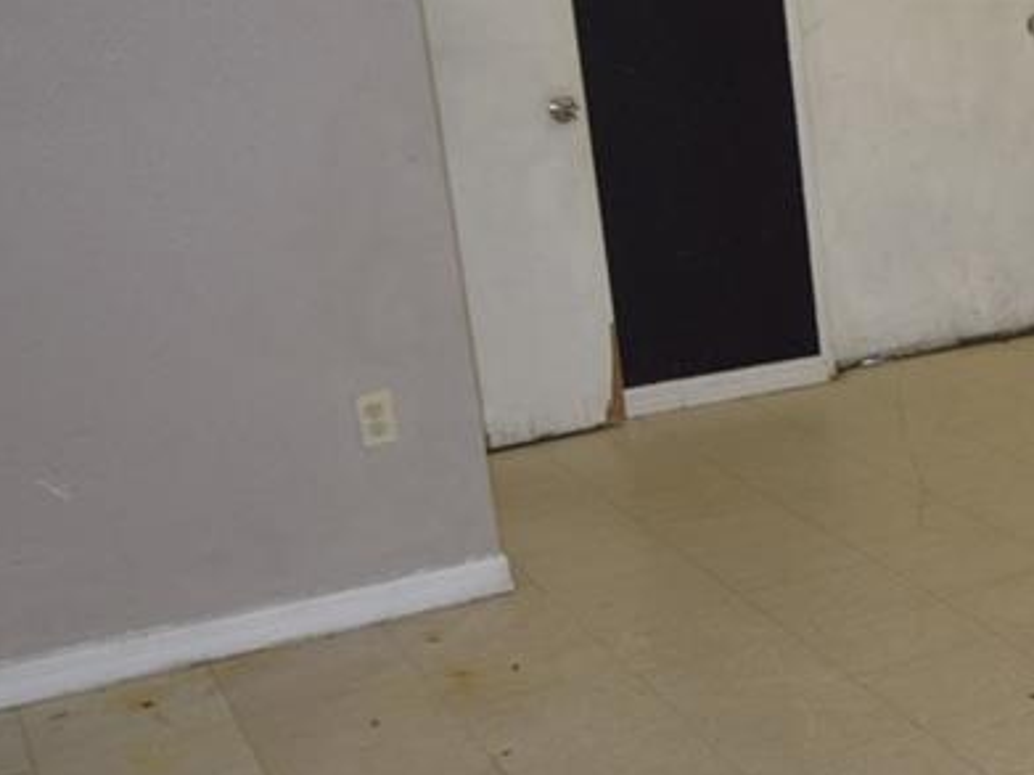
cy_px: 307
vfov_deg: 24.8
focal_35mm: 59
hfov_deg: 25.1
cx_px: 1544
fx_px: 1762
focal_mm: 10
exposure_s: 1/100
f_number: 3.5
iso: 400
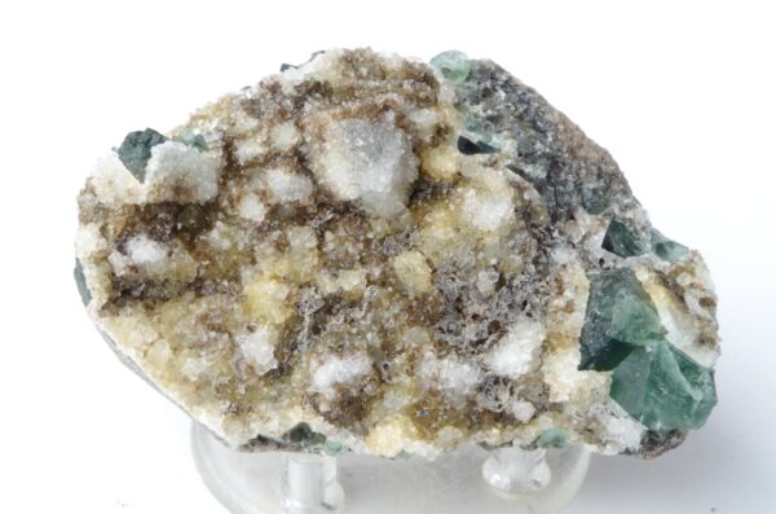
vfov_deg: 18.8
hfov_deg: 28.1
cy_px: 257
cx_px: 388
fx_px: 1548
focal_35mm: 72
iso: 100
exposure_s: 1/1.25
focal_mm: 47.5
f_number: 5.6
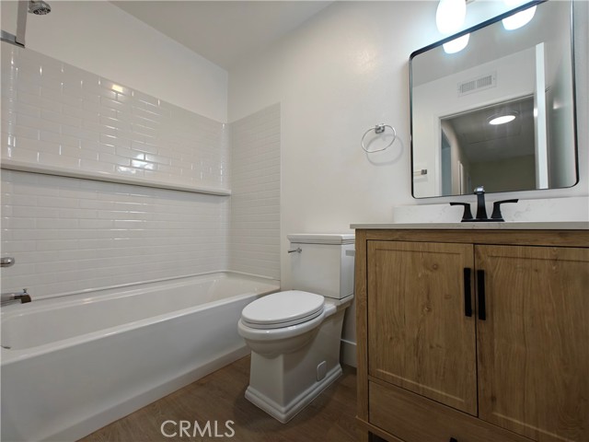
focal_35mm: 14
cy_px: 221
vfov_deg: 85.7
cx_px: 294
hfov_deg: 102.1
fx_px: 238
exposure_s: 1/60
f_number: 2.2
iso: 80
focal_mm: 2.59
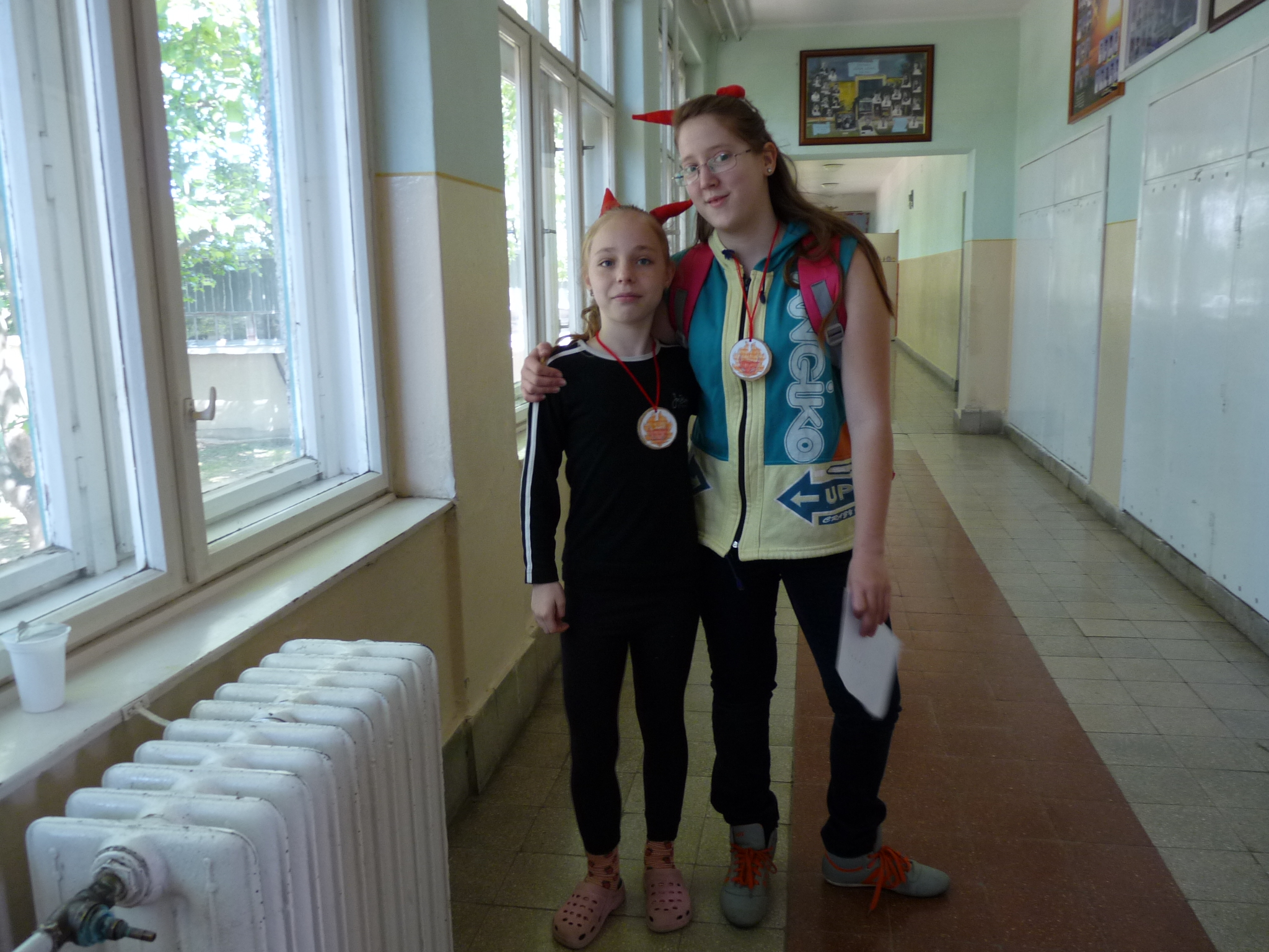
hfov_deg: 65.3
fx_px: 990
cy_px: 476
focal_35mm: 27
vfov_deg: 51.4
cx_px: 634
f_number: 2.8
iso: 160
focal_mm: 4.8
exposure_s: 1/30
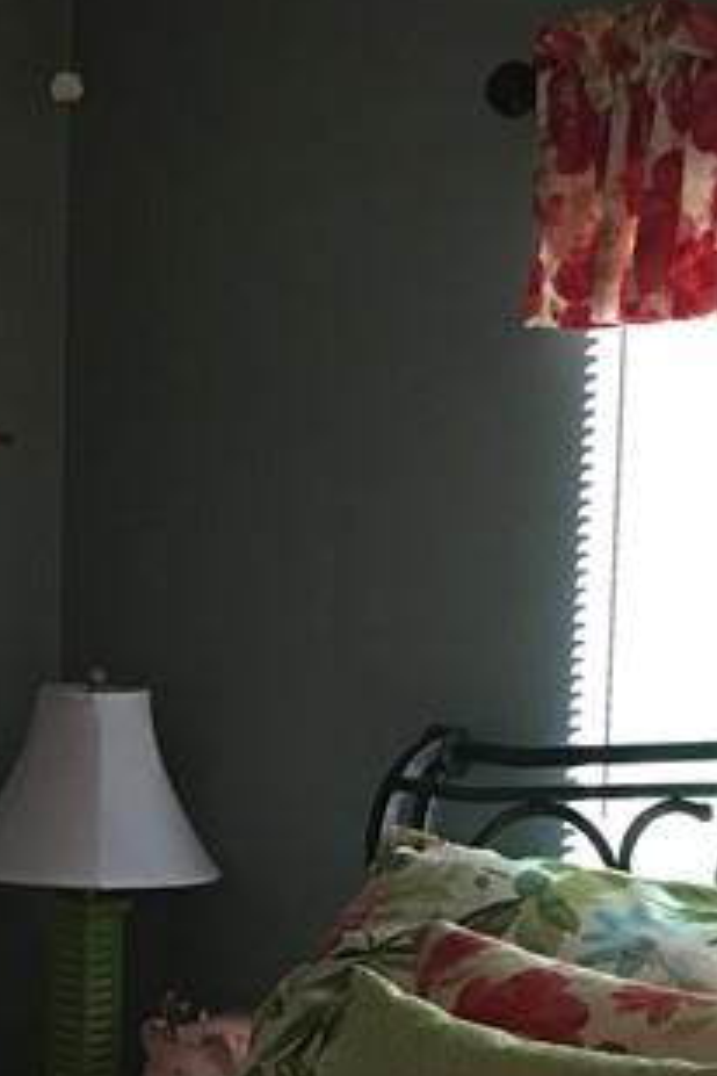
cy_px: 1034
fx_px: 2987
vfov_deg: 19.9
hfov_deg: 13.5
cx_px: 0
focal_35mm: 100
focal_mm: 4.15
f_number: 2.2
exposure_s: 1/15
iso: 80
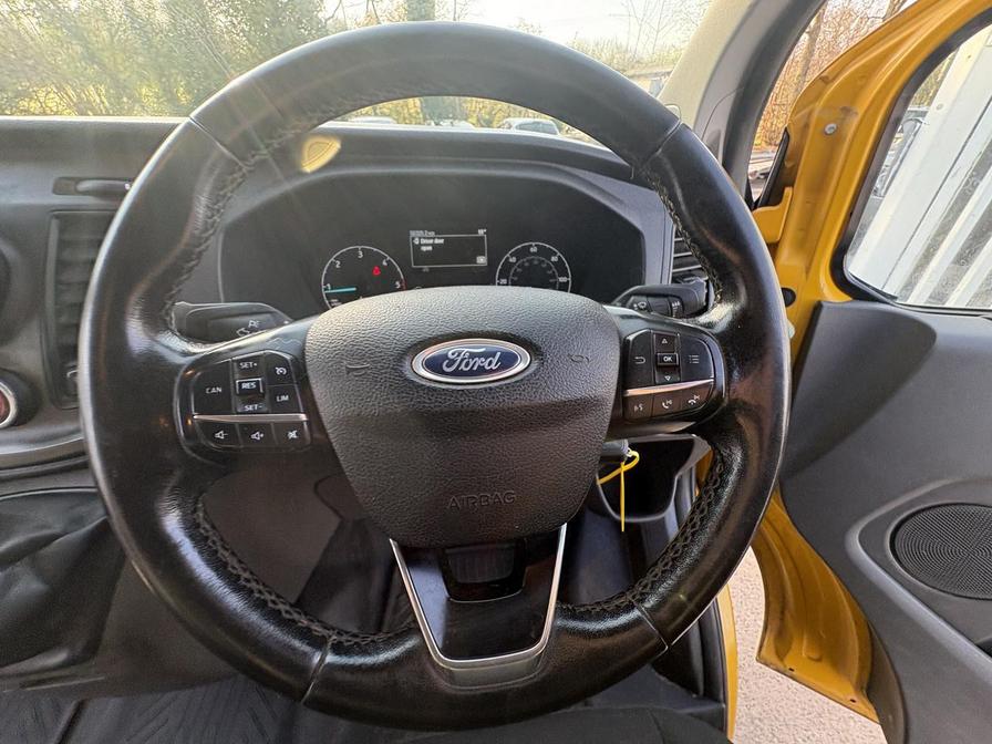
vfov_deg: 85.7
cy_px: 372
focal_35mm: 14
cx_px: 496
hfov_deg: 102.1
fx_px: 401
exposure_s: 1/99
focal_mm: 2.22
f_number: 2.2
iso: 160
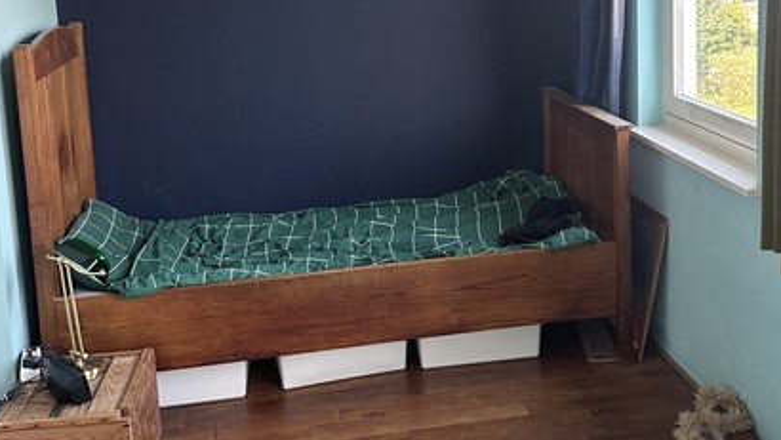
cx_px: 491
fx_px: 1015
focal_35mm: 49
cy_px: 105
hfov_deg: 41.8
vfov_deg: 24.2
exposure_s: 1/121
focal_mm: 6.86
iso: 160
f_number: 1.78
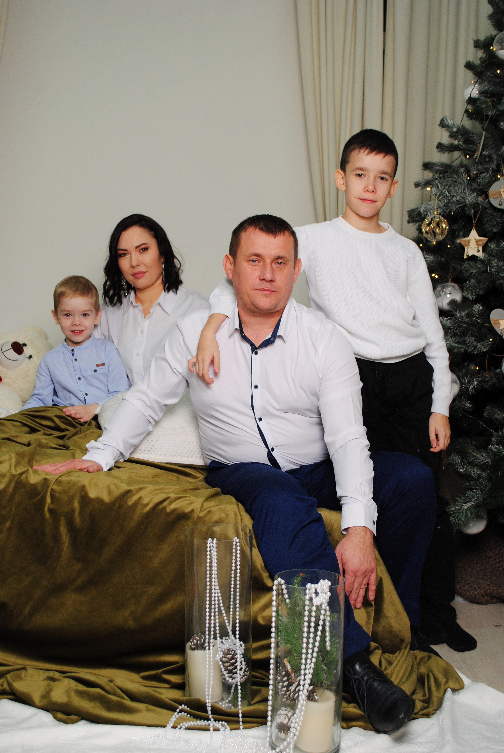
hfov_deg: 30.9
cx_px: 252
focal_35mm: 44
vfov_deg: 44.9
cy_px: 376
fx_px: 911
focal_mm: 29
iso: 400
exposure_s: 1/125
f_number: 5
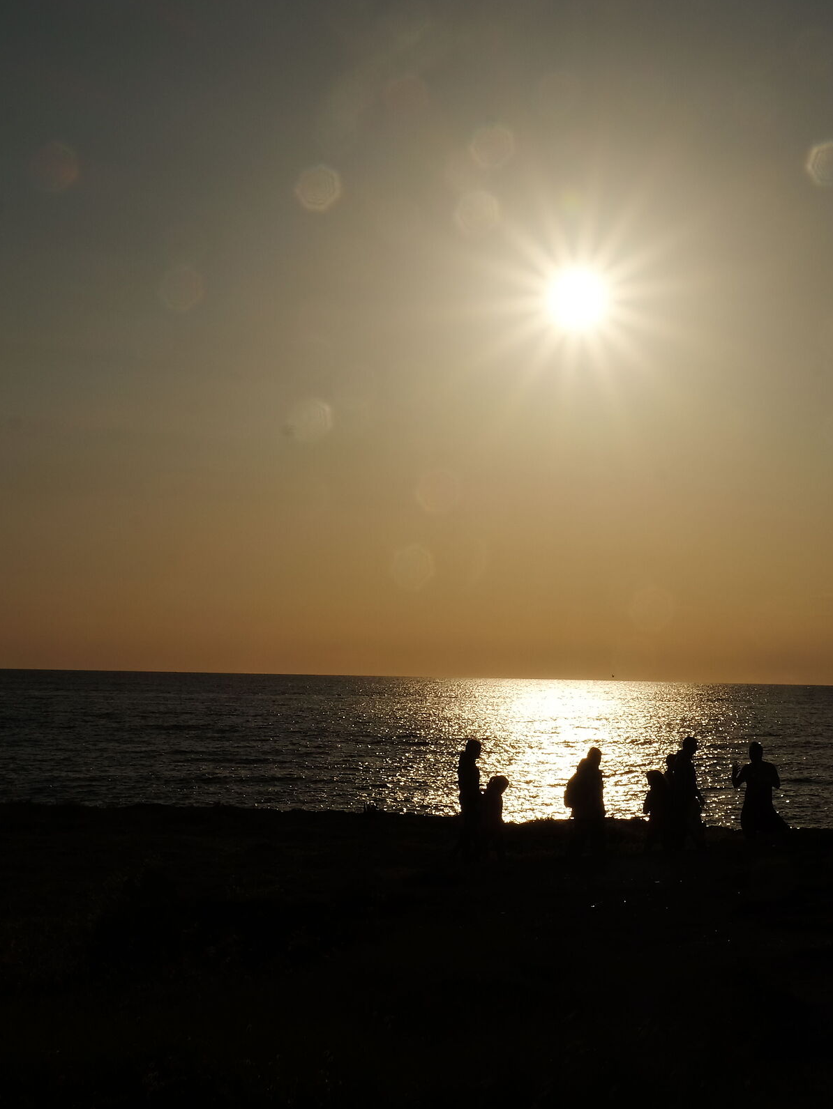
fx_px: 1860
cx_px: 609
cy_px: 556
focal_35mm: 58
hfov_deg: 25.0
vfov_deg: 33.2
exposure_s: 1/600
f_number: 22
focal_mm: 26.6
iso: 200
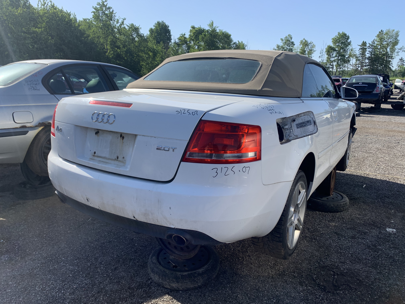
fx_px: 304
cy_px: 152
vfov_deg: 53.1
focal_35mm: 26
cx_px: 202
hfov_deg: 67.3
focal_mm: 4.25
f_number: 1.8
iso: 25
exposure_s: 1/1447
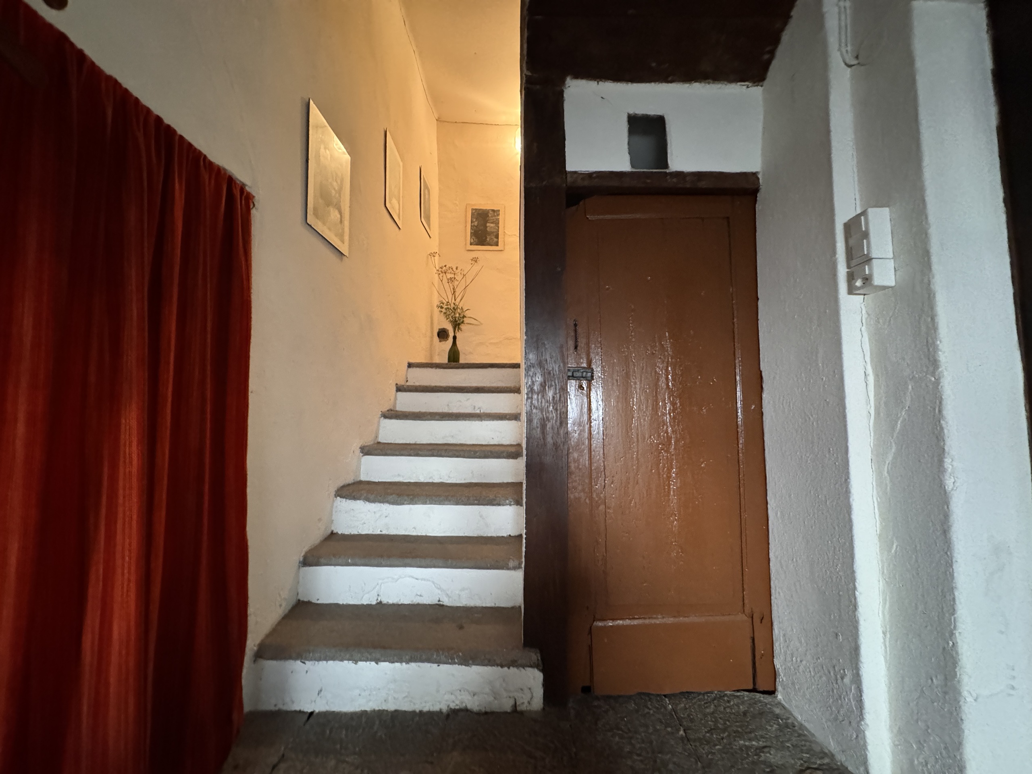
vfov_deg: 85.7
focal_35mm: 14
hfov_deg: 102.1
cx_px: 516
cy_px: 387
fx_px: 417
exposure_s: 1/50
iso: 1250
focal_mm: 2.22
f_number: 2.2
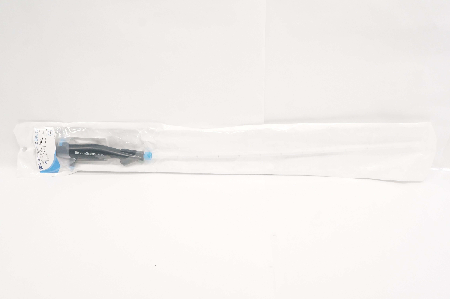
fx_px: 412
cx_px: 225
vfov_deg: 39.9
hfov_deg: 57.3
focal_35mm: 33
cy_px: 150
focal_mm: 22
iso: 3200
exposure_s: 1/320
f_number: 8
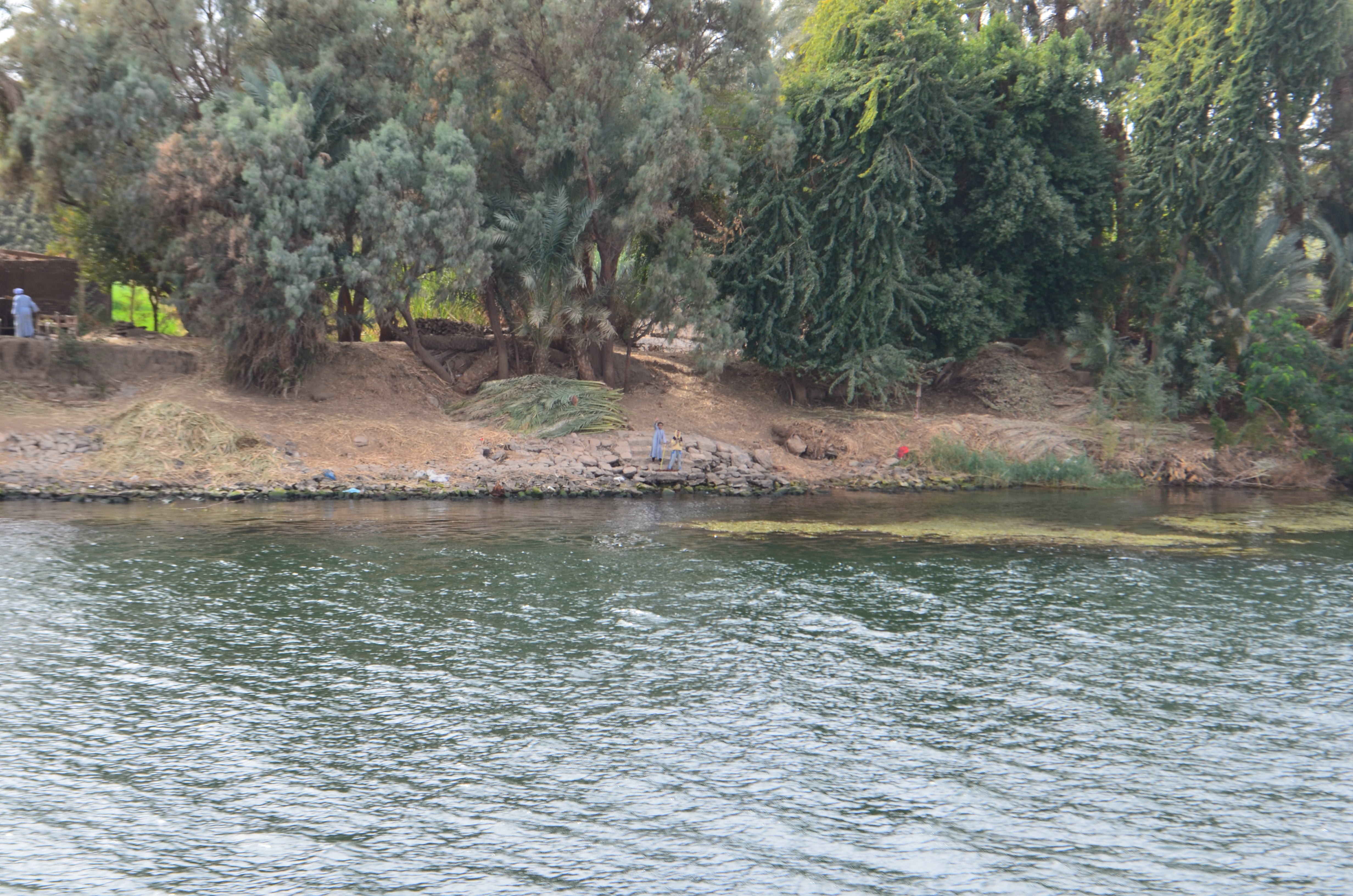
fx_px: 3094
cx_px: 676
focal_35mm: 82
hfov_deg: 24.7
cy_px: 448
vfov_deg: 16.5
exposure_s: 1/80
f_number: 10
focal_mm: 55
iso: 200
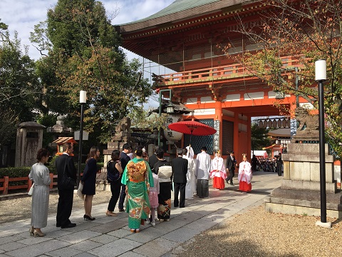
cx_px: 171
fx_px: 287
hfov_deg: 61.7
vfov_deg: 48.2
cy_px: 128
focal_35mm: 29
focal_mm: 4.15
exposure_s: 1/1647
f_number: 2.2
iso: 32
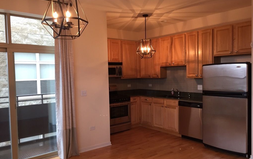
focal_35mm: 31
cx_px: 127
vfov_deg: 40.6
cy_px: 85
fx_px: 214
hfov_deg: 61.2
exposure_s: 1/30
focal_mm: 4.15
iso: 80
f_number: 2.2
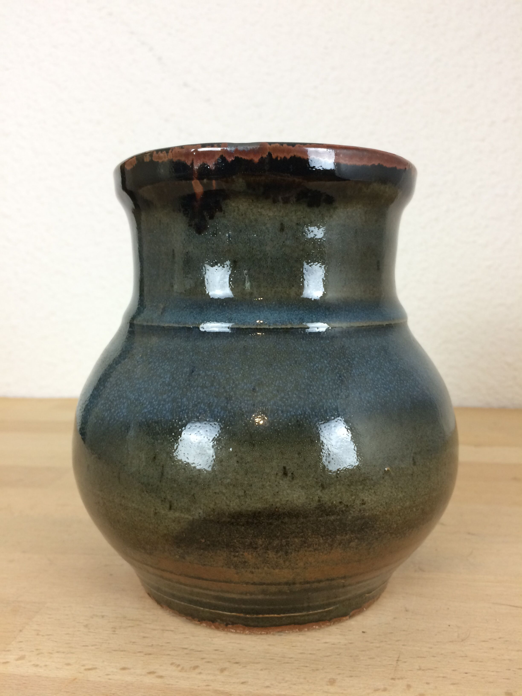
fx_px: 583
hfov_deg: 48.2
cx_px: 261
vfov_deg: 61.7
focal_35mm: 29
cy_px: 348
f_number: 2.2
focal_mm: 4.15
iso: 64
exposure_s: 1/33
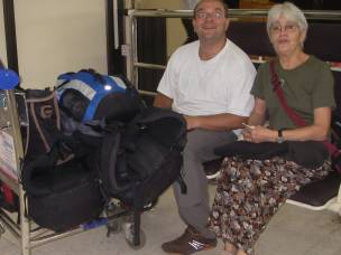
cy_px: 150
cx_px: 153
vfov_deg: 29.1
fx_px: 493
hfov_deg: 38.1
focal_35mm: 50
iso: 160
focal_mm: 6.3
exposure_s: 1/40
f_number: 3.3
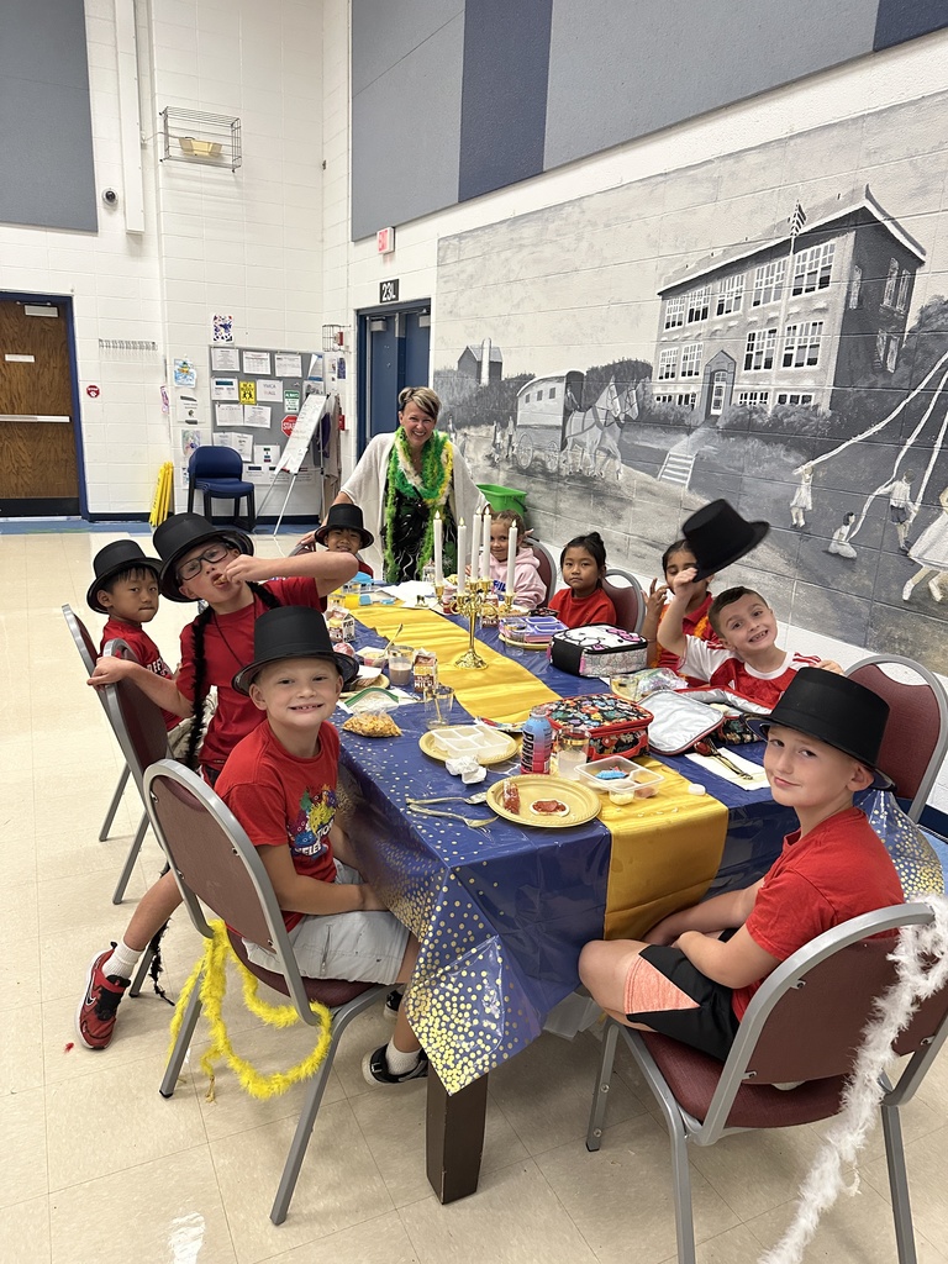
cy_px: 632
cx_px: 474
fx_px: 876
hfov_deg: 56.8
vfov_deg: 71.6
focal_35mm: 24
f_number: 1.78
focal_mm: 6.86
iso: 320
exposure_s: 1/59
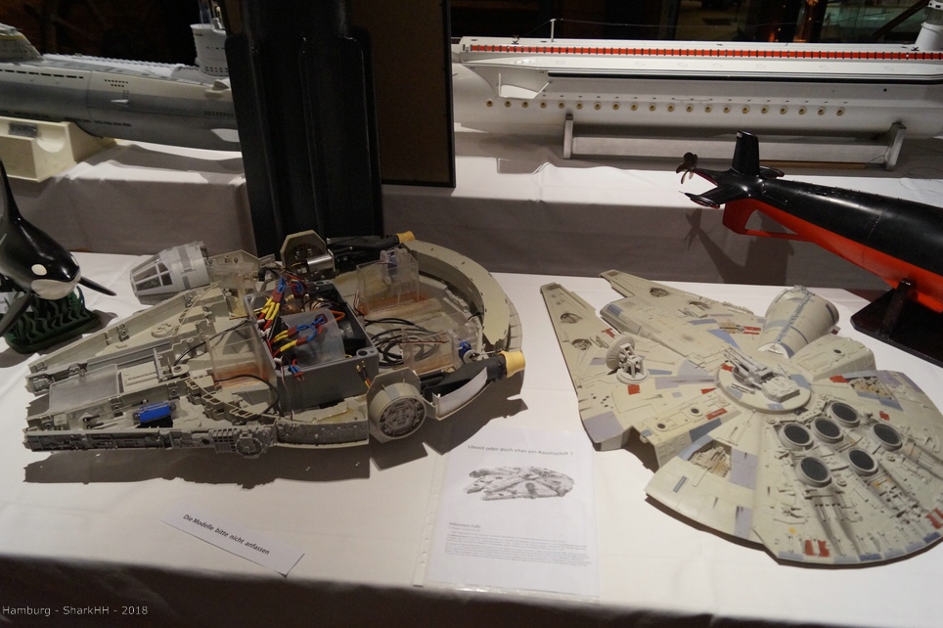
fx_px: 733
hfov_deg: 65.5
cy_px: 303
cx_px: 461
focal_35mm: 28
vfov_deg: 46.4
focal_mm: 18
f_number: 3.5
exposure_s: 1/160
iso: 2500
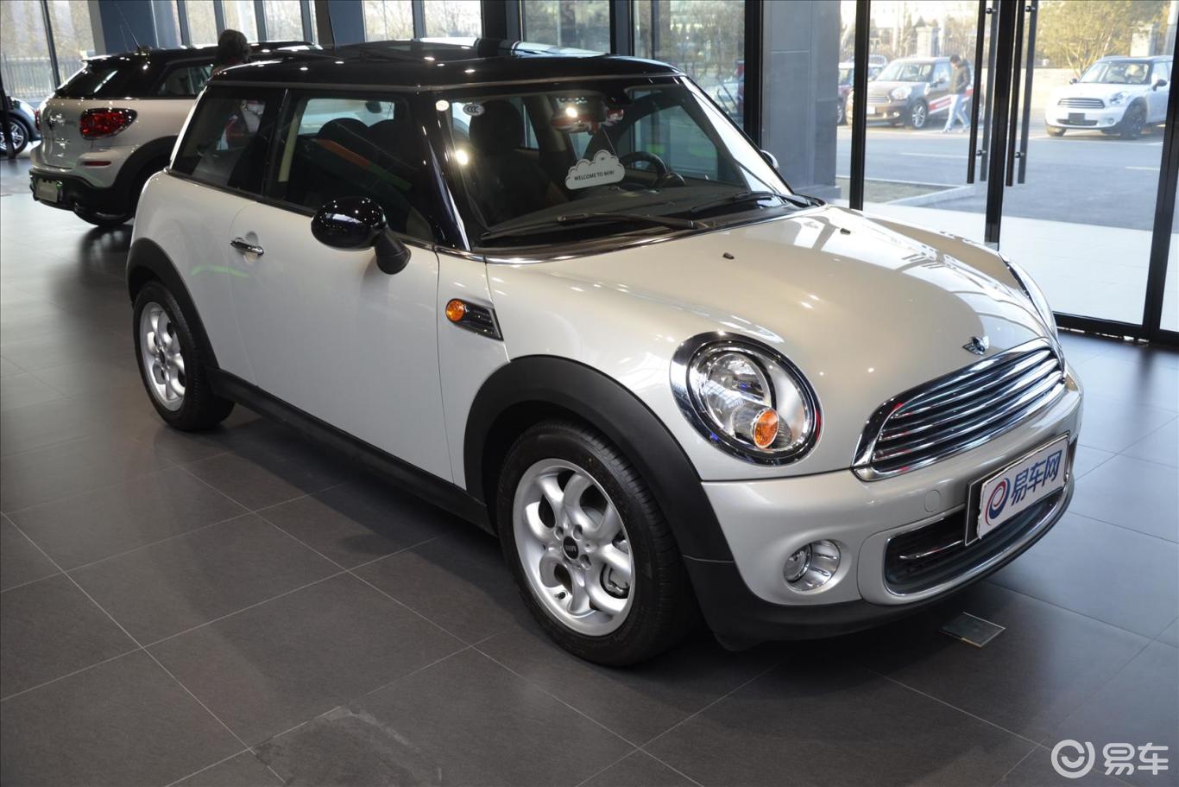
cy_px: 394
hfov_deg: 57.2
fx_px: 1081
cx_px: 590
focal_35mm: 33
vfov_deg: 40.0
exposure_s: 1/60
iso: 720
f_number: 4
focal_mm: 22
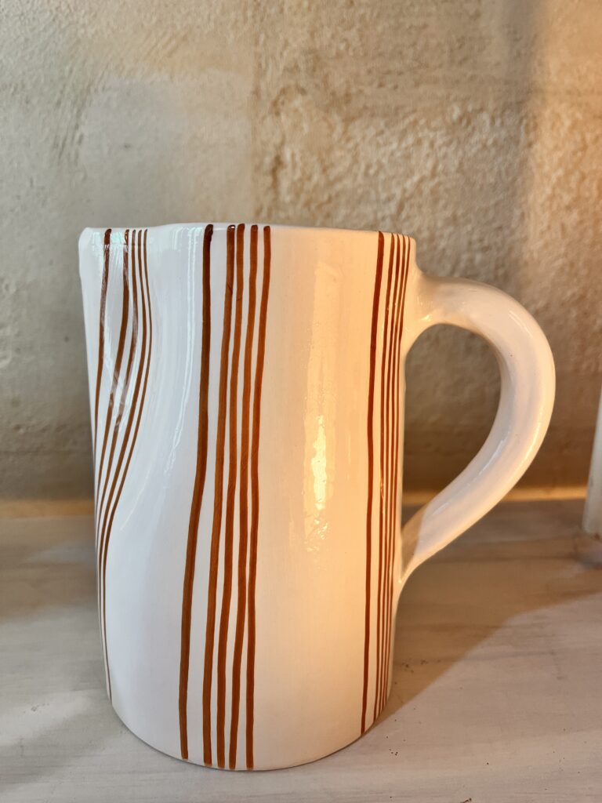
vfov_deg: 67.3
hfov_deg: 53.1
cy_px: 402
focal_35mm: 26
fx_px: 603
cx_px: 301
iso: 100
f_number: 1.6
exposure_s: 1/100
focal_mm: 5.1
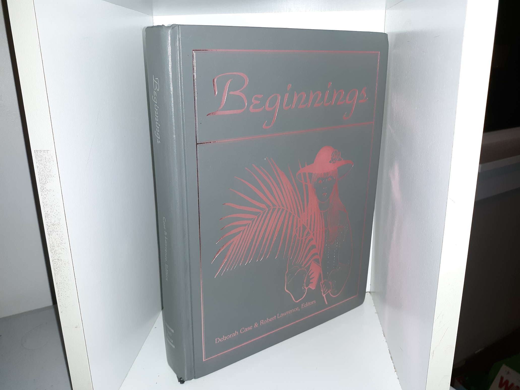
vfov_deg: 49.7
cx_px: 260
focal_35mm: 28
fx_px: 421
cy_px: 195
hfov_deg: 63.4
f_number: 1.7
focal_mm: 3.7
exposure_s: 1/60
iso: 64
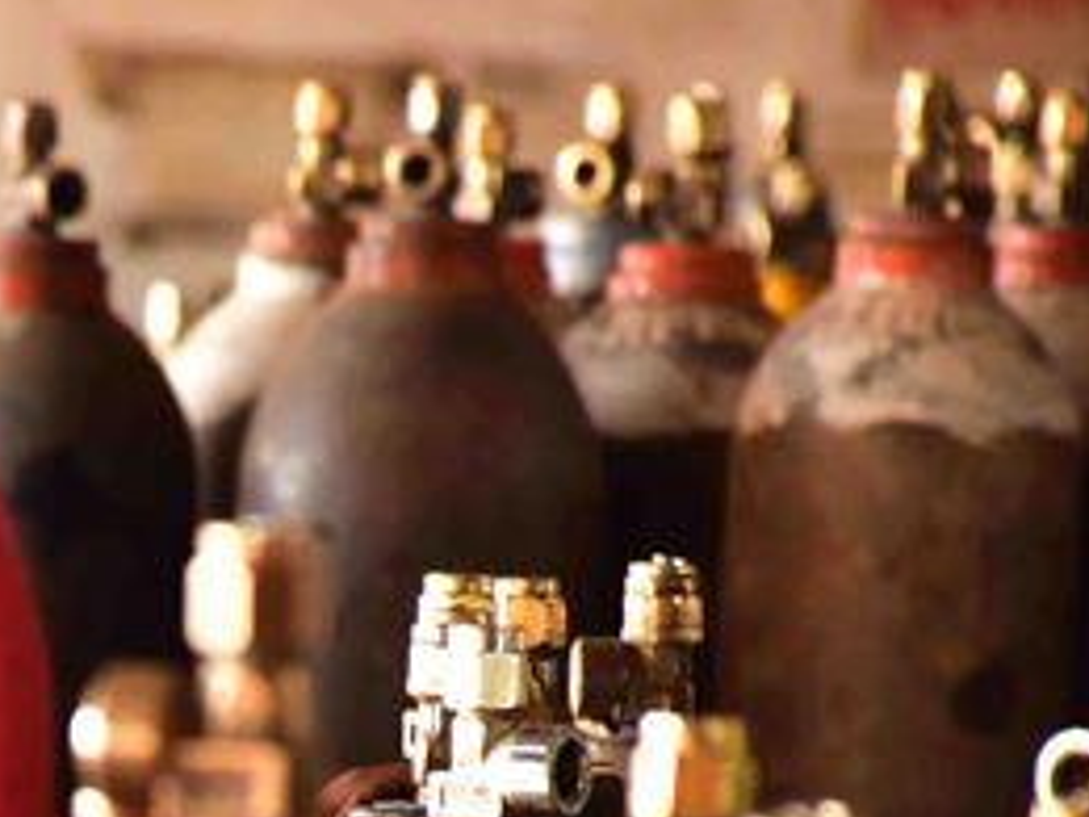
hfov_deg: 3.2
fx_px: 19568
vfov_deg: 2.4
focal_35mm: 622
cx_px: -381
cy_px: 936
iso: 1600
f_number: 5.6
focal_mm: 140
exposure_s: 1/125
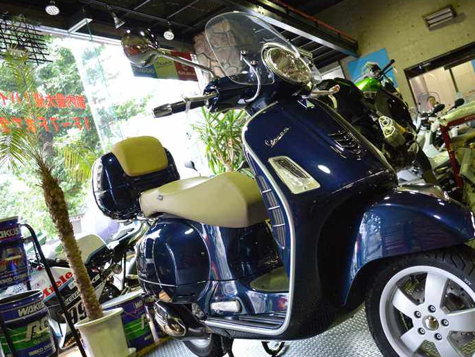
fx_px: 467
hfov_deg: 53.7
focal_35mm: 34
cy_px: 198
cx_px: 276
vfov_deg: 41.8
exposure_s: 1/100
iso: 1600
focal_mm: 18
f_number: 3.5
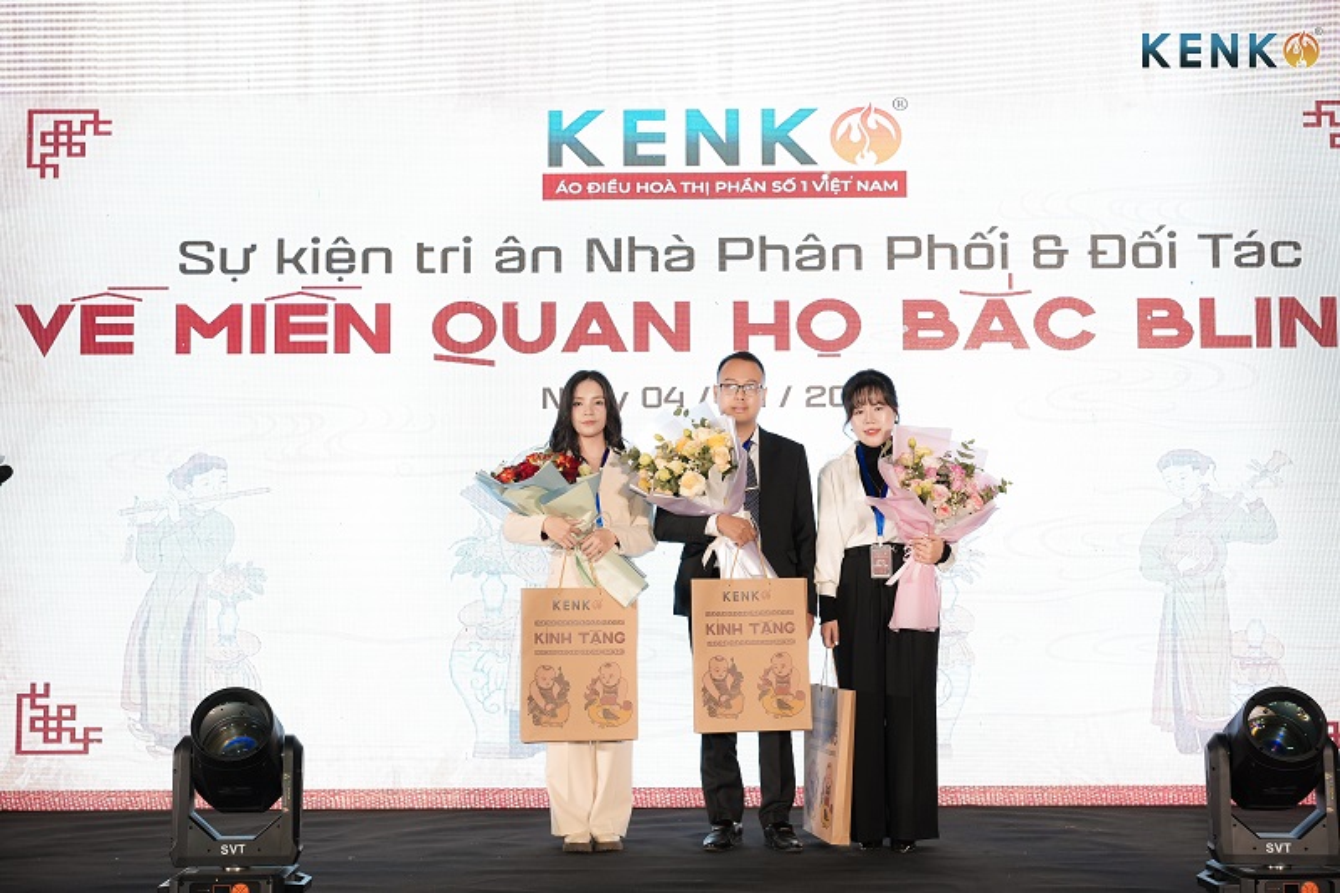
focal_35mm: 46
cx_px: 670
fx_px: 1715
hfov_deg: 42.7
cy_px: 446
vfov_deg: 29.2
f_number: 4.5
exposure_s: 1/160
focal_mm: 46.1
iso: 800
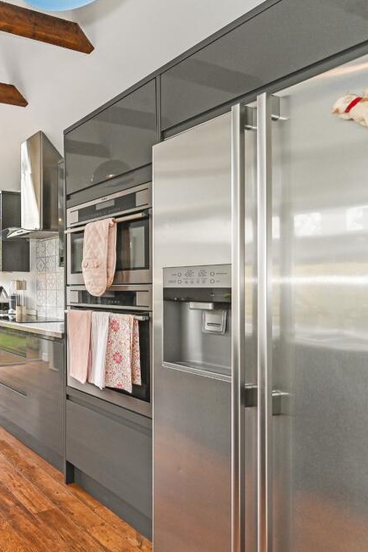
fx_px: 349
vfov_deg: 76.6
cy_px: 287
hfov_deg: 40.7
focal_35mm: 23
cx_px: -64
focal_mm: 14.5
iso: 400
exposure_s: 1/160
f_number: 8
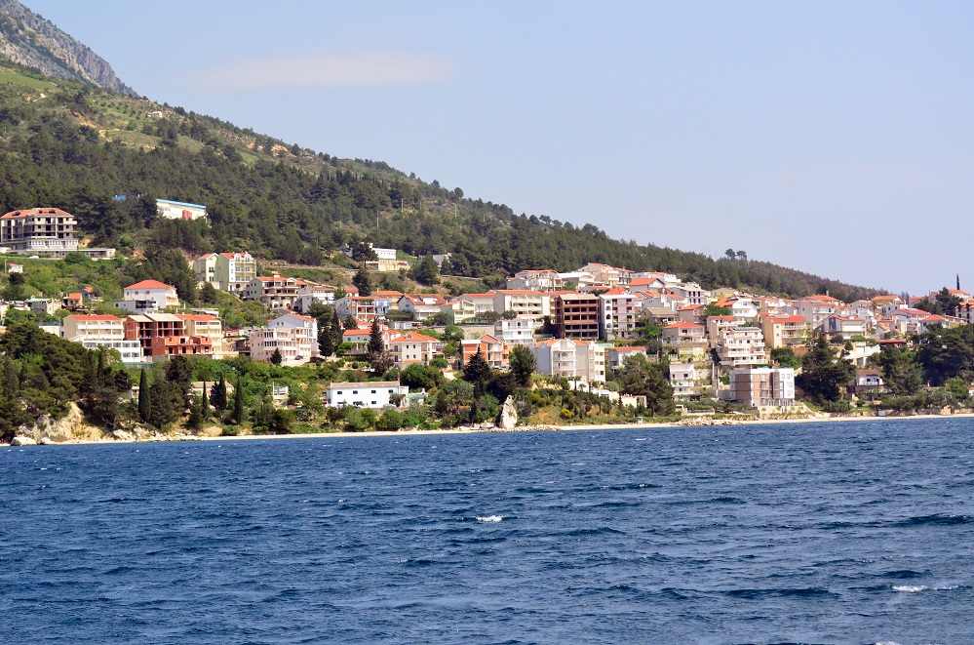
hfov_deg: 19.5
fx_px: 2834
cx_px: 487
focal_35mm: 105
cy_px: 322
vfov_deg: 13.0
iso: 800
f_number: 5
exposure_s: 1/4000
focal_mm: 70
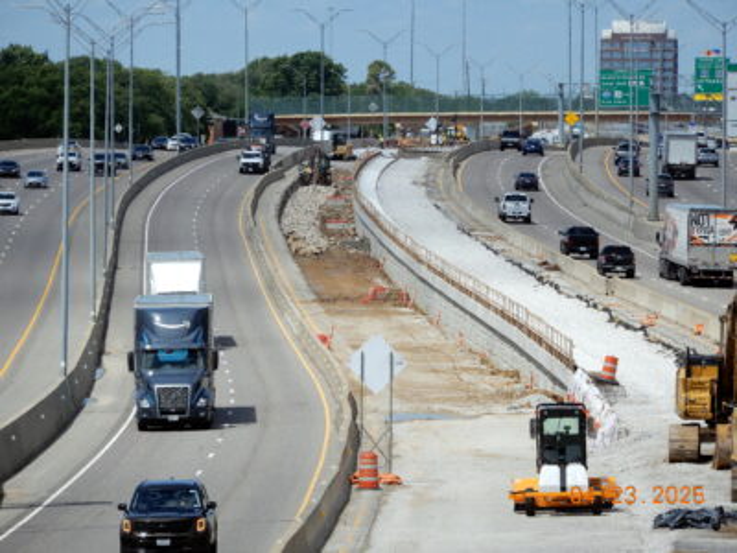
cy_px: 276
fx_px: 7452
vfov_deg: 4.2
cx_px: 368
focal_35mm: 350
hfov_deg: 5.7
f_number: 6.3
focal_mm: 62.4
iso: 80
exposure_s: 1/640
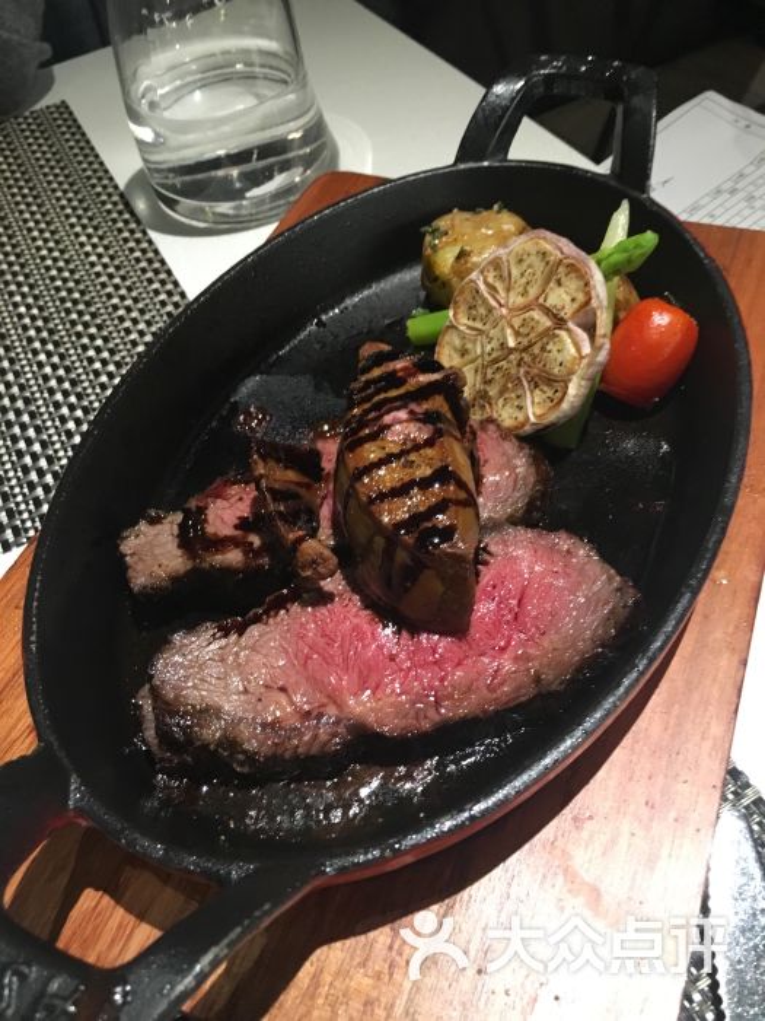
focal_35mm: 29
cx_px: 382
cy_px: 510
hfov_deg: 48.2
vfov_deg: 61.7
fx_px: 855
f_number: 2.2
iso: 200
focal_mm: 4.15
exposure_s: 1/25
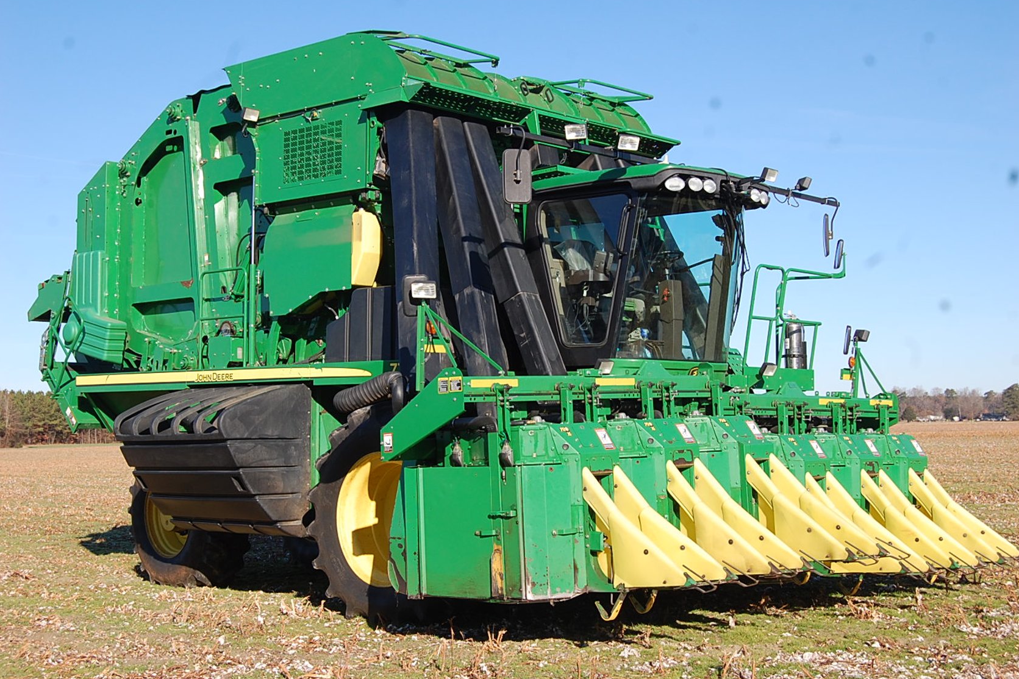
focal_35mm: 49
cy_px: 337
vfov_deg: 27.5
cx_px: 510
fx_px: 1387
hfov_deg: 40.3
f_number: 9
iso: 200
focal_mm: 32
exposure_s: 1/320
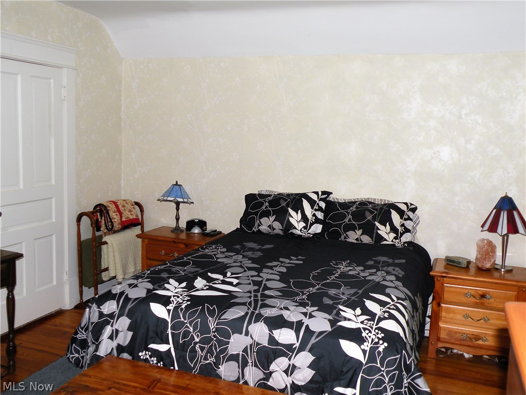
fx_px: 501
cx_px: 263
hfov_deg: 55.4
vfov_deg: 42.9
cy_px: 198
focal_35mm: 33
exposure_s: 1/60
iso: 64
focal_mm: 5.8
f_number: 3.2
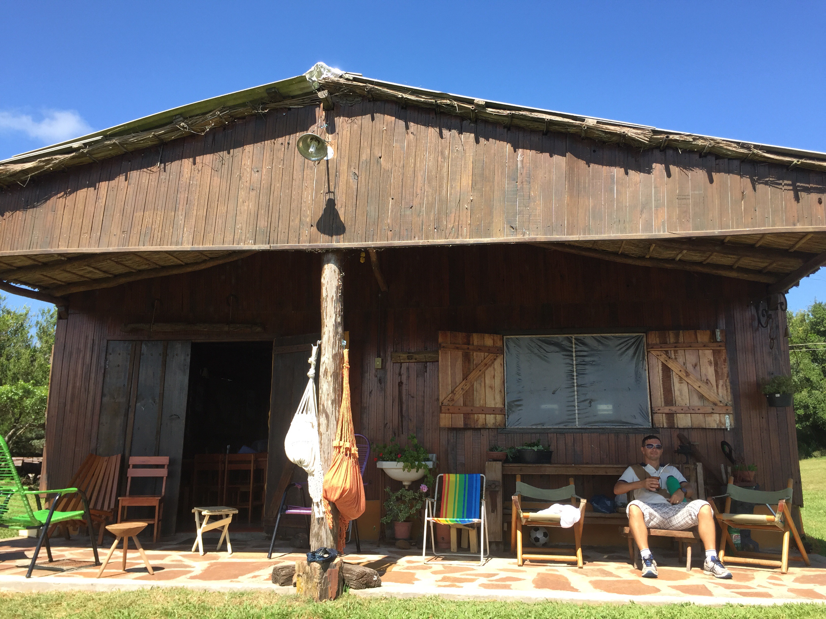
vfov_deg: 48.2
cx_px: 413
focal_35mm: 29
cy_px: 310
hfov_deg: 61.7
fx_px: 692
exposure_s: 1/842
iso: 32
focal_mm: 4.15
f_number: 2.2
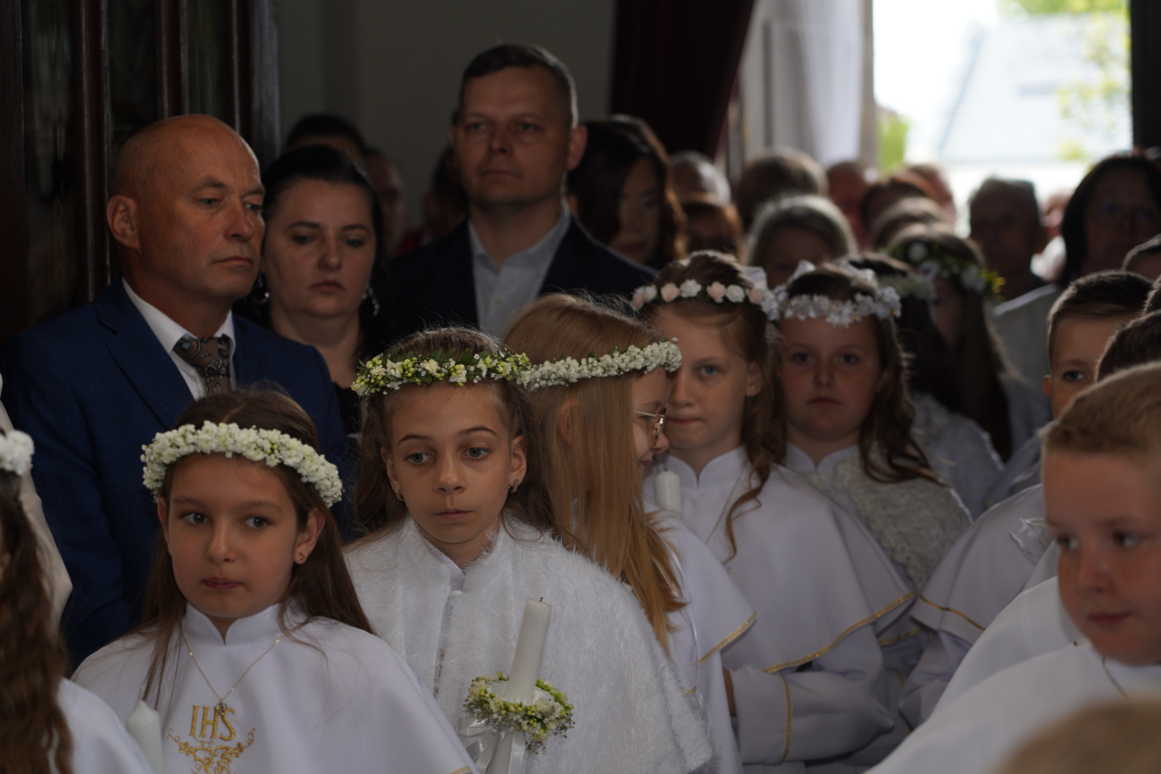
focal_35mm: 105
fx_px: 3386
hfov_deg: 19.5
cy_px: 387
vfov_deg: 13.0
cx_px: 580
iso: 200
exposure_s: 1/100
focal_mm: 105
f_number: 4
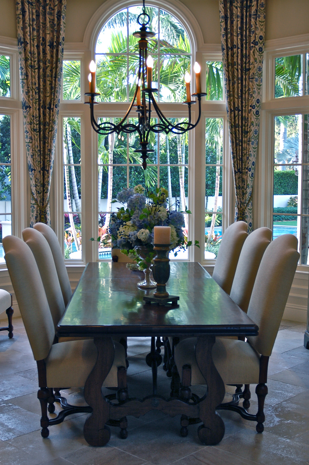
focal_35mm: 48
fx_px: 619
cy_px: 232
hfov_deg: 28.0
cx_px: 154
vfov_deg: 41.1
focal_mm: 32
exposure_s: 1/40
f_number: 4.5
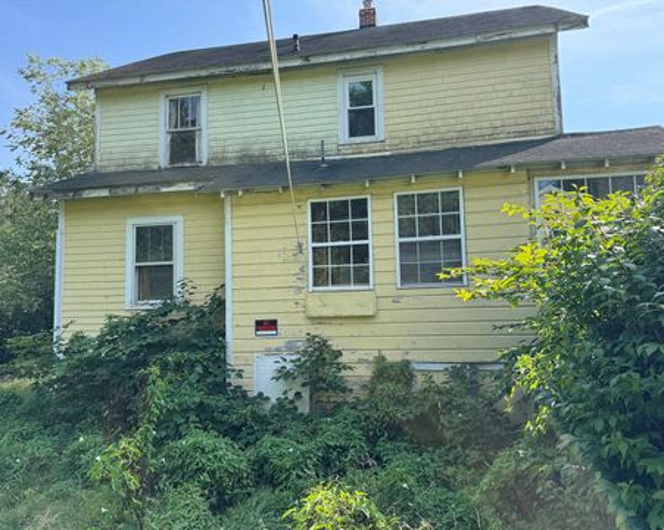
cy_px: 273
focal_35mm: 26
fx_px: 511
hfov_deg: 66.1
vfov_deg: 54.9
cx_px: 339
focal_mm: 6.76
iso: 80
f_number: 1.78
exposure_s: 1/1215
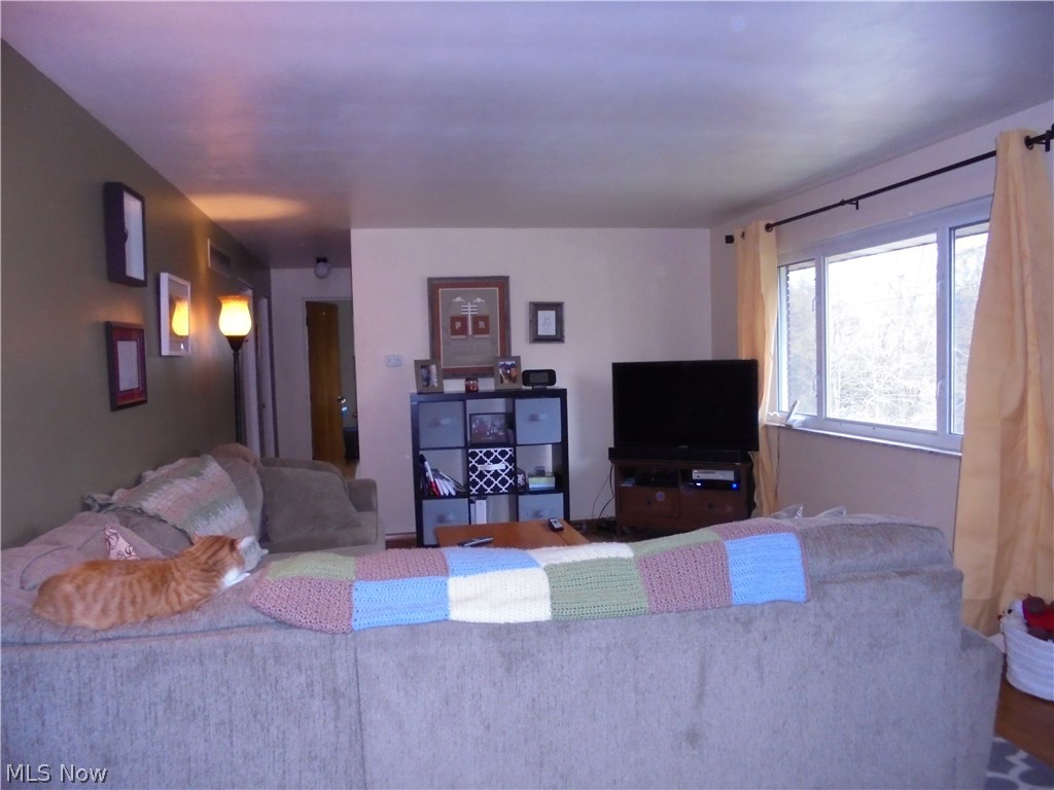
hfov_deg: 67.3
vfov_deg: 53.1
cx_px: 527
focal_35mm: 26
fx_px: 792
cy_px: 395
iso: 400
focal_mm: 4.6
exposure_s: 1/30
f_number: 3.5
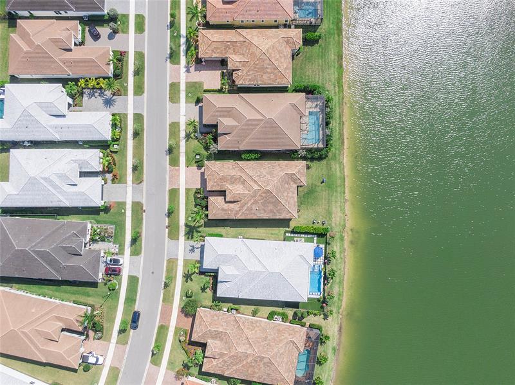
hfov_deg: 71.6
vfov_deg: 56.8
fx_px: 357
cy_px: 192
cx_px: 258
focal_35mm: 24
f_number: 2.8
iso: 100
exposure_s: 1/1600
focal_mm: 4.39
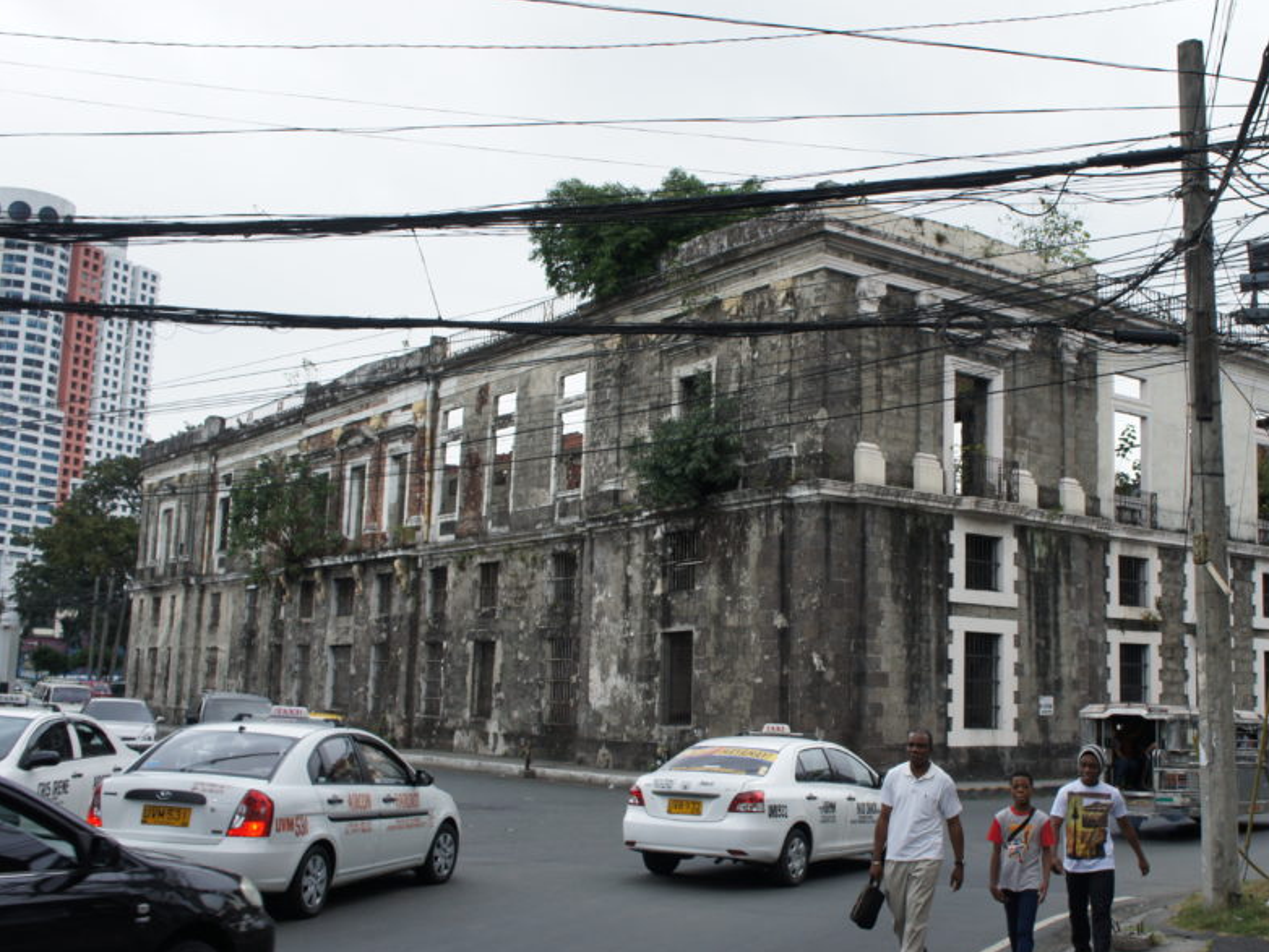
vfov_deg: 36.3
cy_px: 497
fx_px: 1453
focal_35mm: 40
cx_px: 777
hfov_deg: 46.8
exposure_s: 1/125
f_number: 6.3
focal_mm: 21
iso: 200
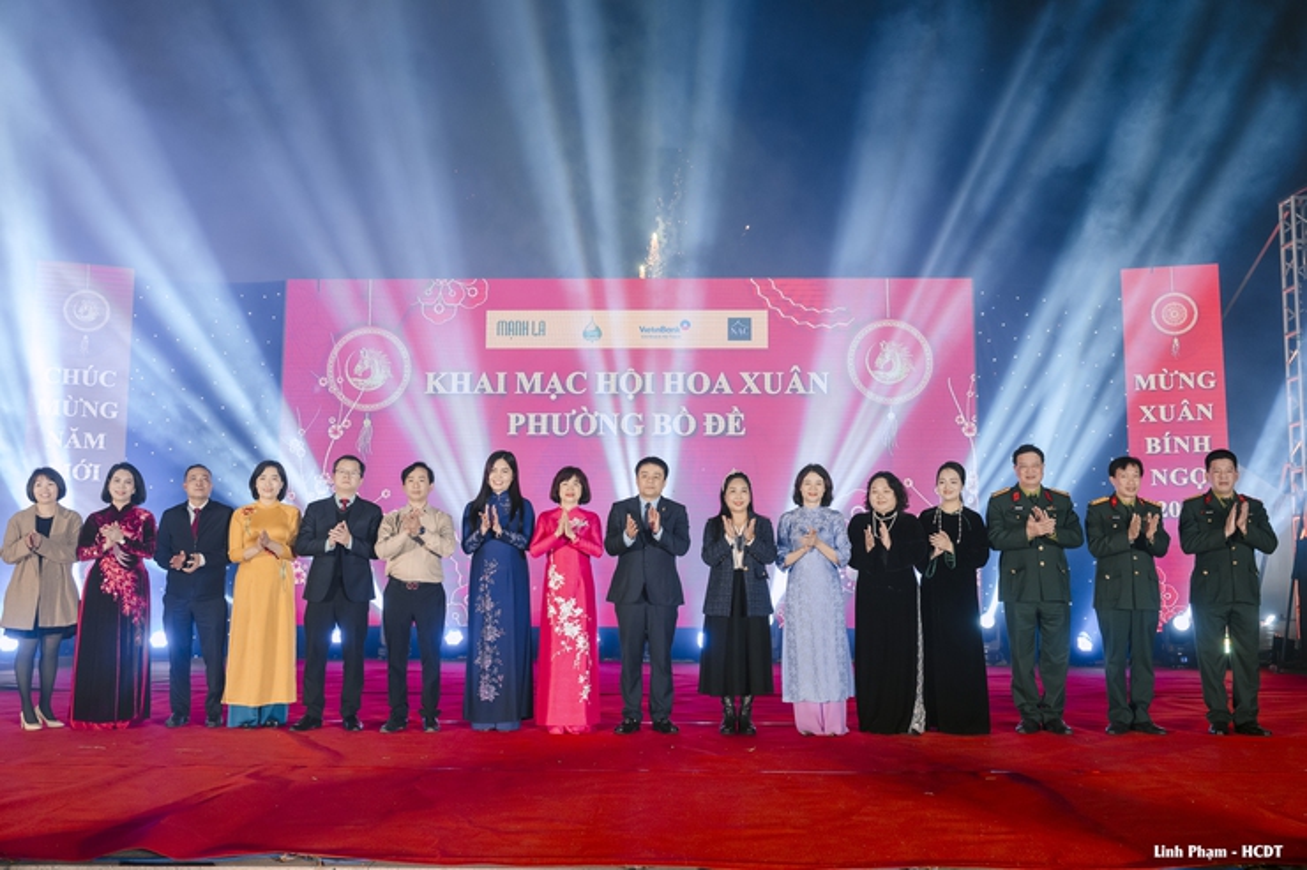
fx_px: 1234
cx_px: 654
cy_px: 435
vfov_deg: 38.9
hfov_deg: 55.8
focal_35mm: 34
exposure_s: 1/160
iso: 1600
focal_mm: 34
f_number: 4
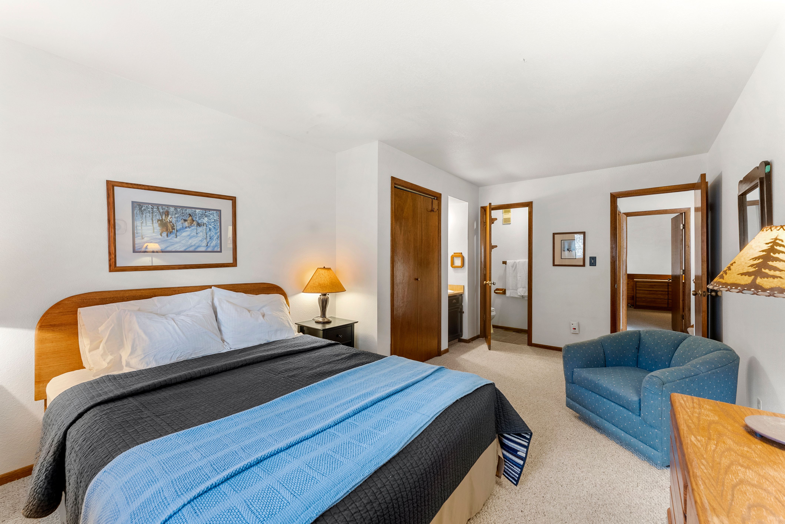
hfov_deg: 104.2
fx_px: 305
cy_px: 262
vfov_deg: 81.3
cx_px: 392
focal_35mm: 14
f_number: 7.1
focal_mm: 14
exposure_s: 1/1.67
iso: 200
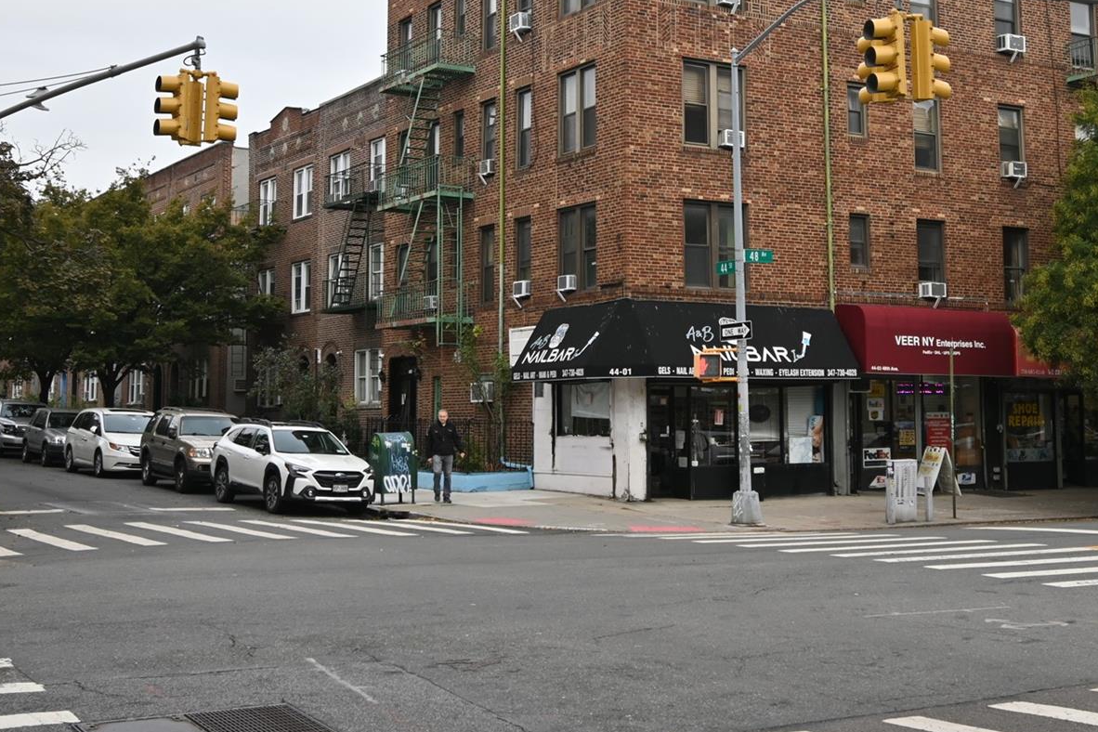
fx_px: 1586
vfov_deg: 25.7
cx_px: 661
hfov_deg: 38.0
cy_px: 198
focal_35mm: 52
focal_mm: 20
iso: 125
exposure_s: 1/320
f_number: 6.3
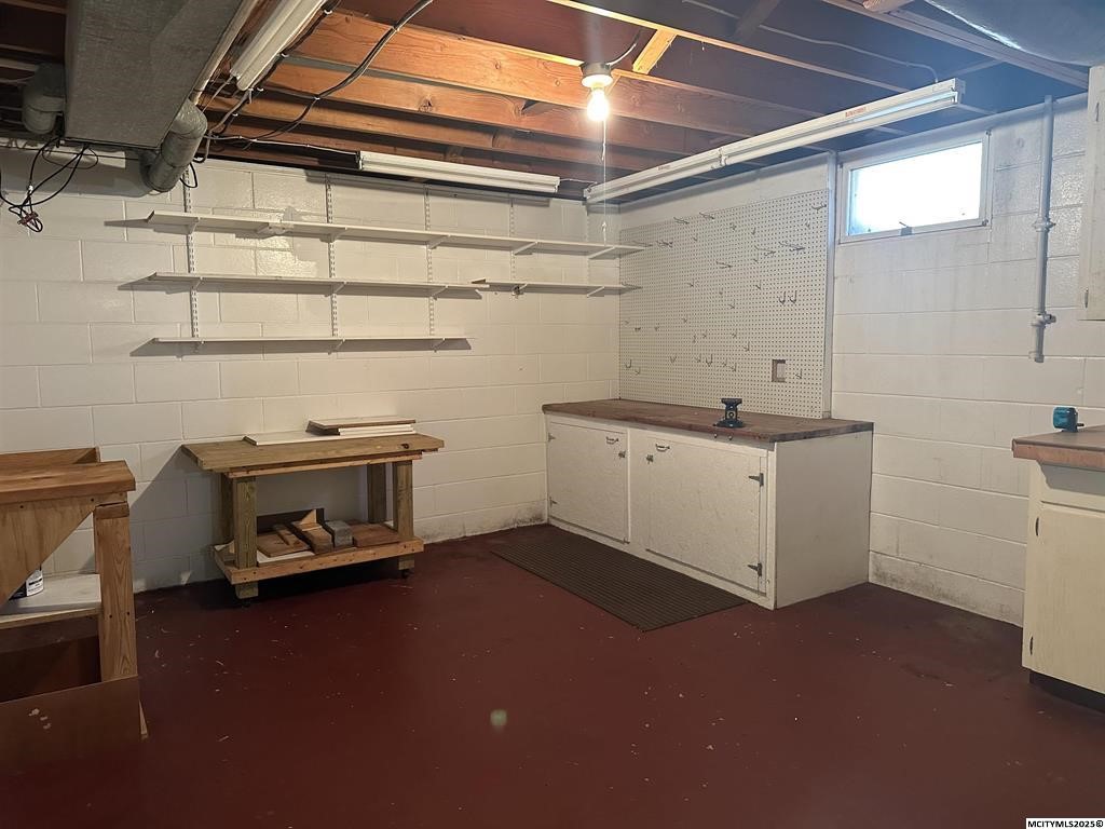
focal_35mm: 24
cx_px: 552
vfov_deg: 56.8
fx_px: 766
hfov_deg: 71.6
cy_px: 414
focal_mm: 6.86
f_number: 1.78
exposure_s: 1/60
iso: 500
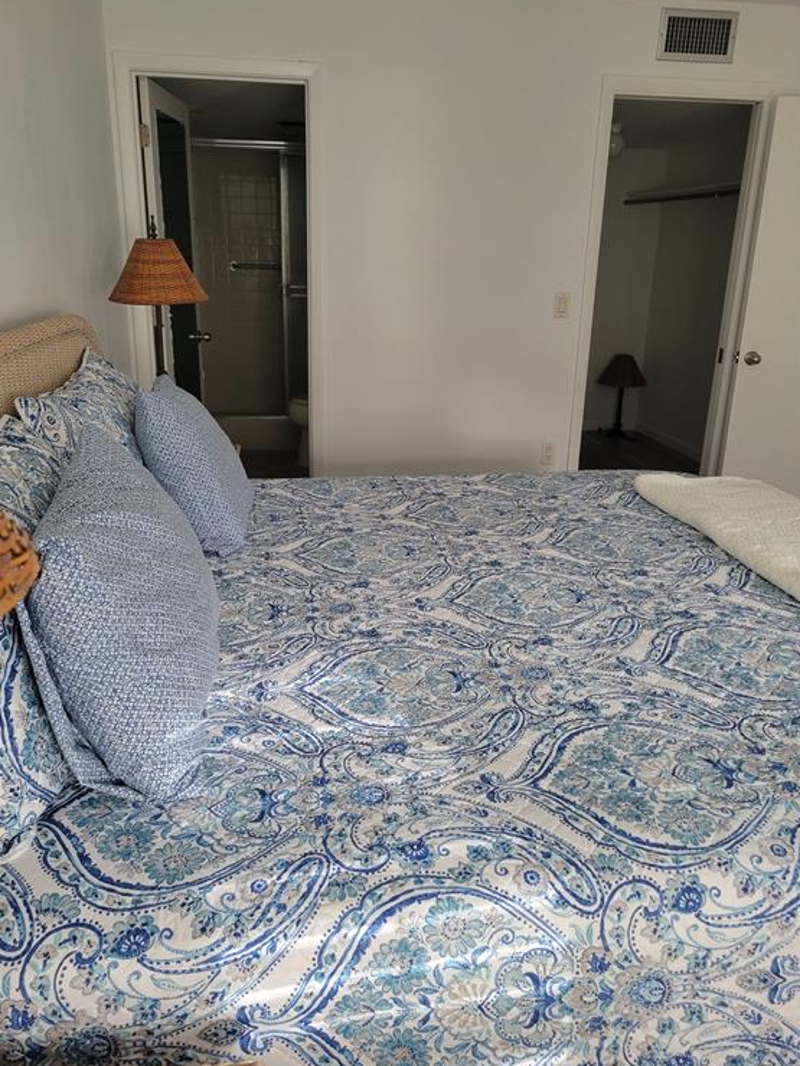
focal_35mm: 27
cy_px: 536
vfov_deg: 65.3
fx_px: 832
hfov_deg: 51.4
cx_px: 392
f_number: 1.8
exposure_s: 1/120
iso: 200
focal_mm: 5.4
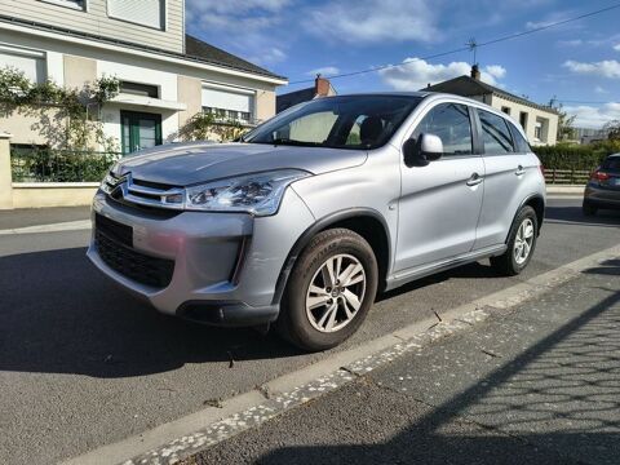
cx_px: 310
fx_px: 430
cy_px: 232
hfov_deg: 71.6
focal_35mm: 24
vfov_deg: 56.8
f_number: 1.8
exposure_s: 1/4395
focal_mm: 5.56
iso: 104
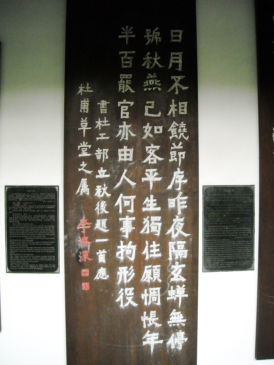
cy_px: 182
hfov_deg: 40.7
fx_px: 369
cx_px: 137
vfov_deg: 52.6
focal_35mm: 35
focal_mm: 5.7
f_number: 2.8
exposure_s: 1/250
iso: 455
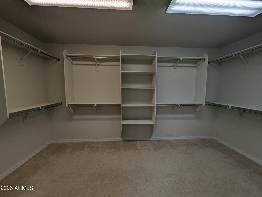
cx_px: 131
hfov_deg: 106.1
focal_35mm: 13
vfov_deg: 90.0
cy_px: 98
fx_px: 99
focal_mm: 1.95
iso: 64
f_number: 2.2
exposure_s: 1/142
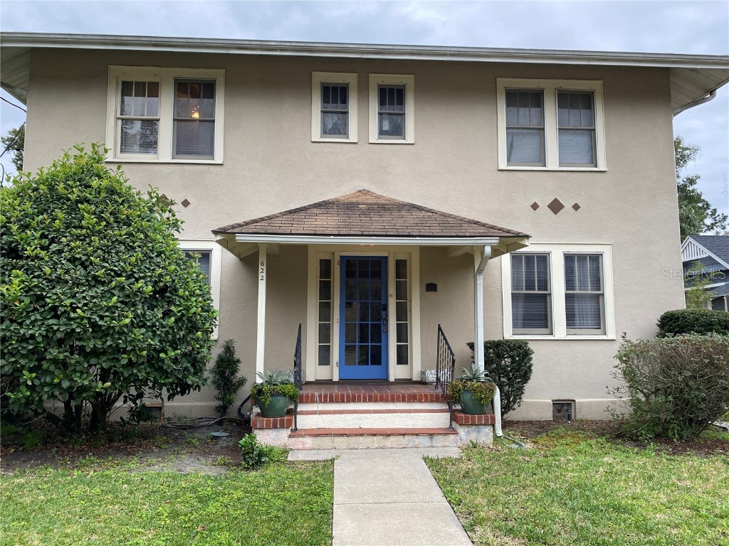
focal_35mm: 26
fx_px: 548
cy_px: 273
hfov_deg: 67.3
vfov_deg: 53.1
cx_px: 364
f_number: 1.8
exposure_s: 1/121
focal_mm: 4.25
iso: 64
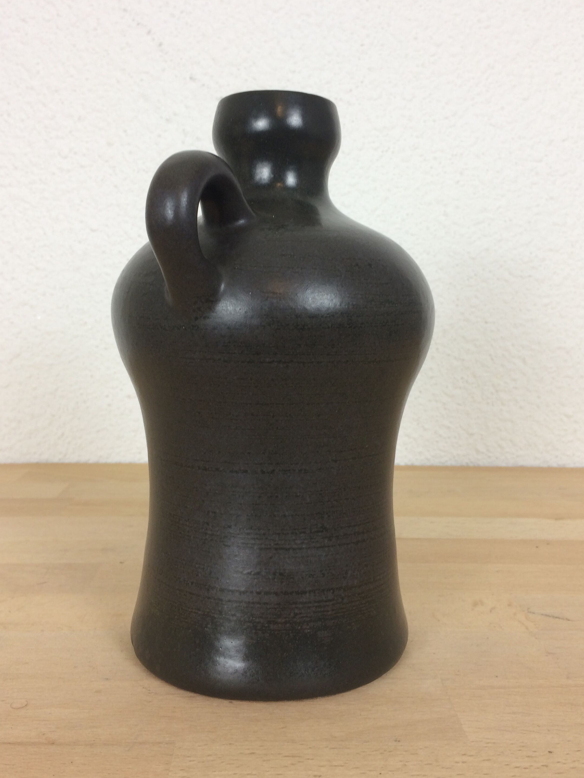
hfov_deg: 42.9
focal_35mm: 33
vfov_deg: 55.3
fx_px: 742
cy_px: 362
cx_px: 301
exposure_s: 1/33
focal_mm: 4.15
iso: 40
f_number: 2.2
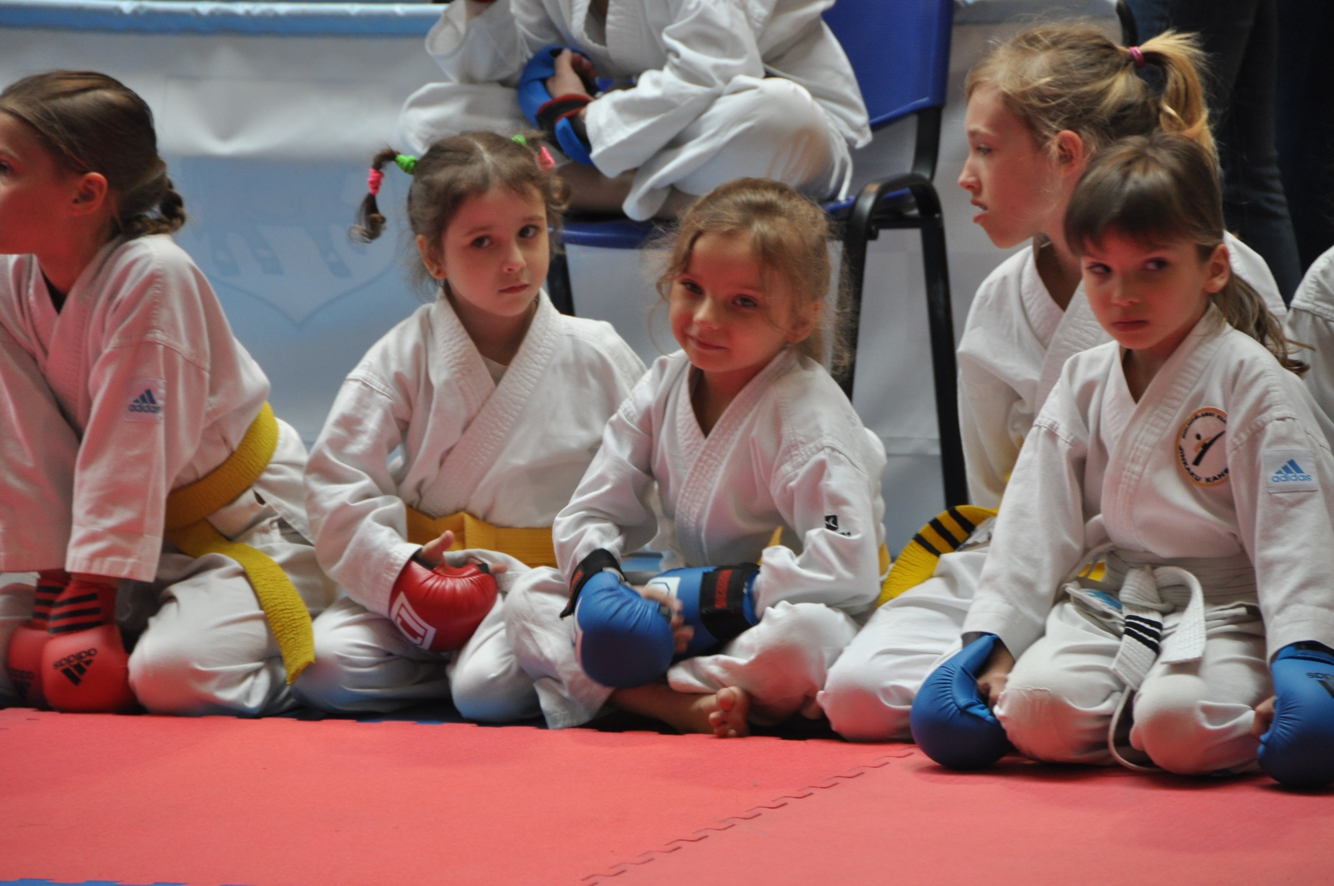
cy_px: 443
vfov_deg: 4.6
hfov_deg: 6.9
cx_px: 667
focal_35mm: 300
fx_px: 11103
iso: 800
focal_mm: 200
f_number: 5.6
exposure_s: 1/125
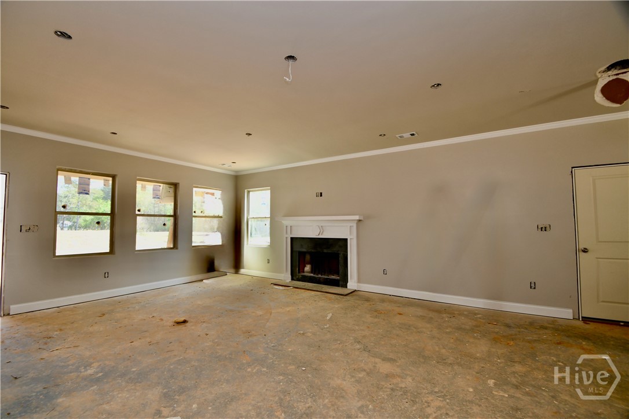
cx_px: 314
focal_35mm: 15
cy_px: 210
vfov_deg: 77.3
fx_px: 262
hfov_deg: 100.4
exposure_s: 1/80
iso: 200
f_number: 4.5
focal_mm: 10
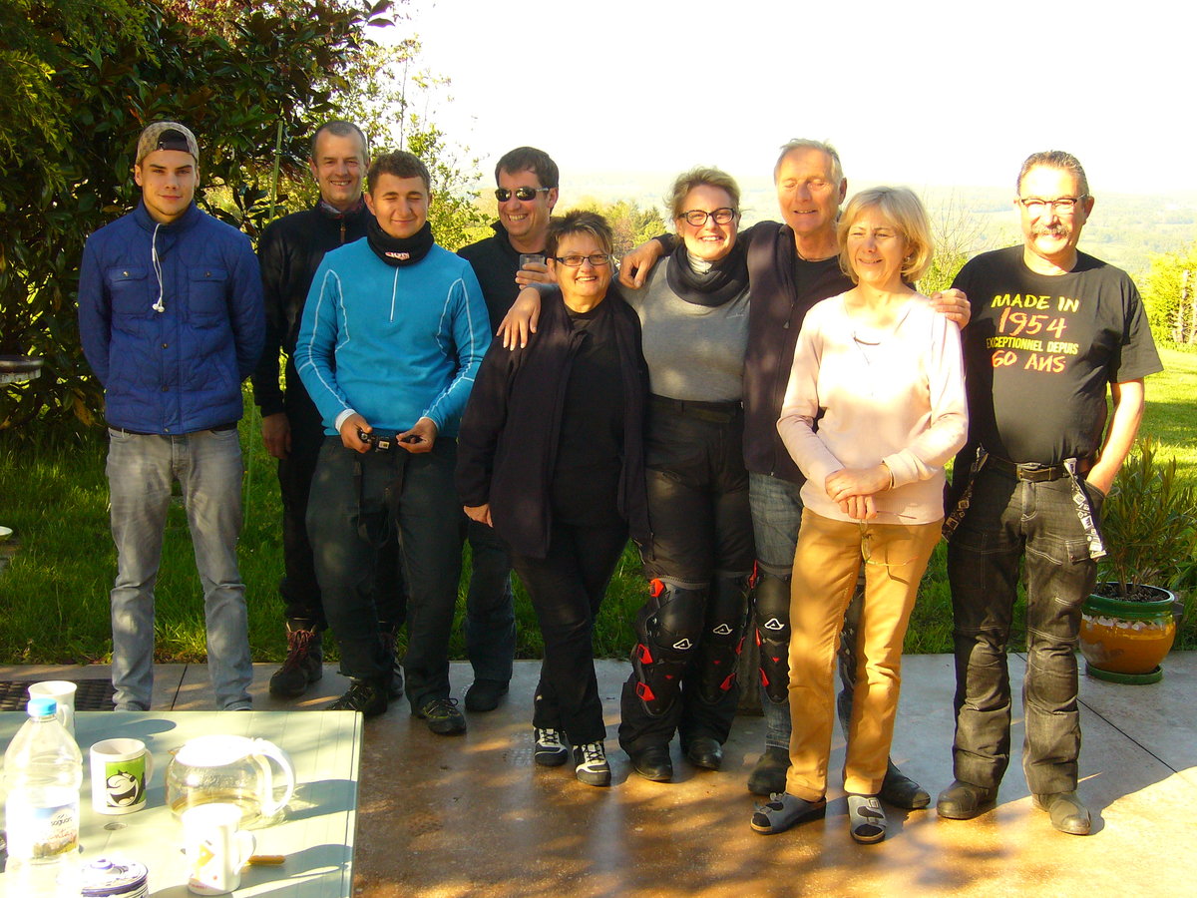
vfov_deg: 29.1
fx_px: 1729
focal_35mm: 50
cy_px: 449
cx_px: 598
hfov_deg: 38.2
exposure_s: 1/250
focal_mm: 8.3
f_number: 3.3
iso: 100
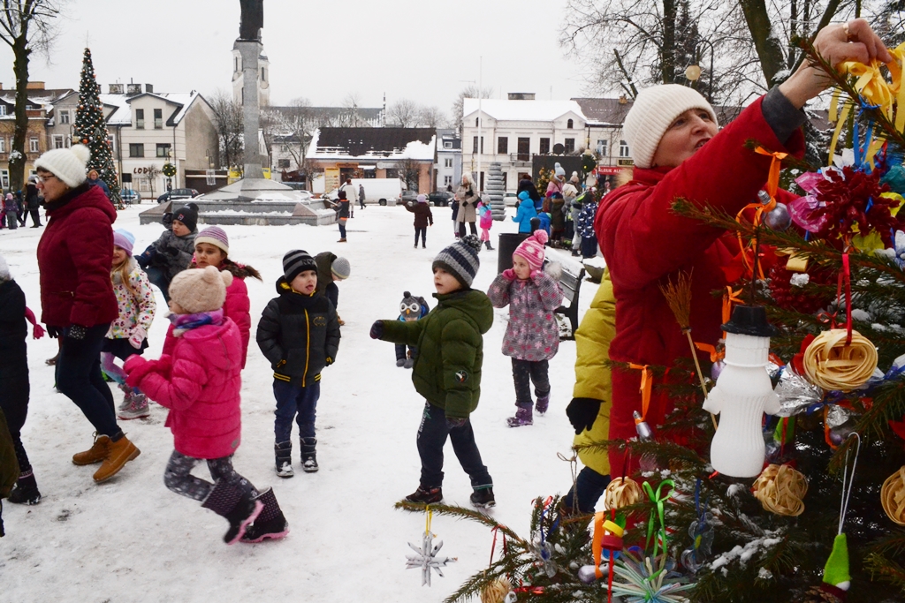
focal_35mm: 27
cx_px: 452
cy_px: 302
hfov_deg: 67.4
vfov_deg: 47.9
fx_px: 679
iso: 1600
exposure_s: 1/200
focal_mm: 18
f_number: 22
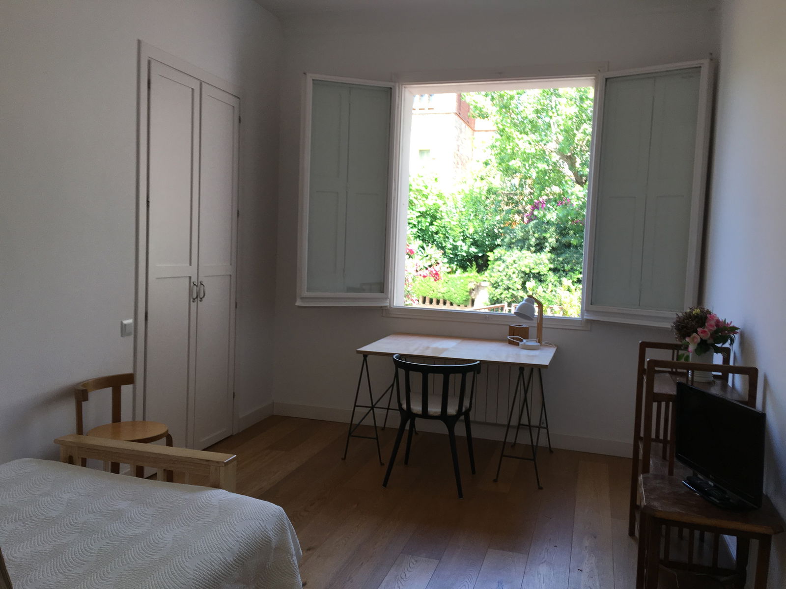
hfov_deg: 61.7
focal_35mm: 29
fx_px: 658
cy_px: 294
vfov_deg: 48.2
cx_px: 393
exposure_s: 1/100
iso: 32
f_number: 2.2
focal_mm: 4.15
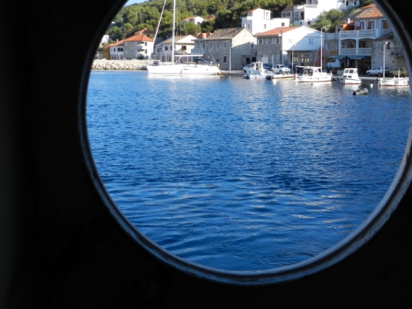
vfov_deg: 27.9
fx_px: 619
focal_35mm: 52
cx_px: 266
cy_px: 117
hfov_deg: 36.5
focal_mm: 6.7
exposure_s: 1/800
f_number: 4
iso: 160
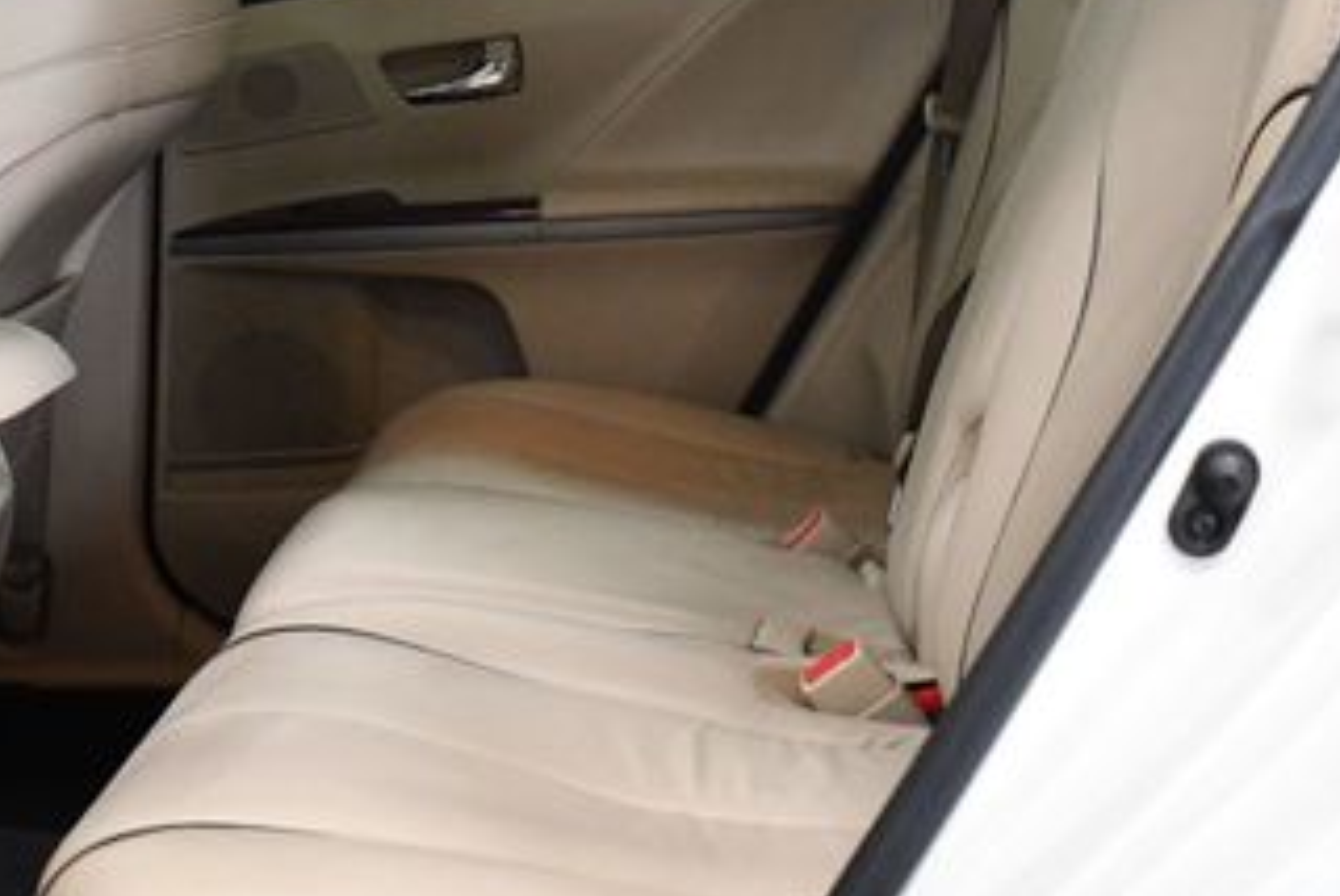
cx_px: 553
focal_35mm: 72
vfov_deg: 18.8
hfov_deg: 28.0
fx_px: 2682
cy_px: 167
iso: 2000
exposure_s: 1/125
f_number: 3.5
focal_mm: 18
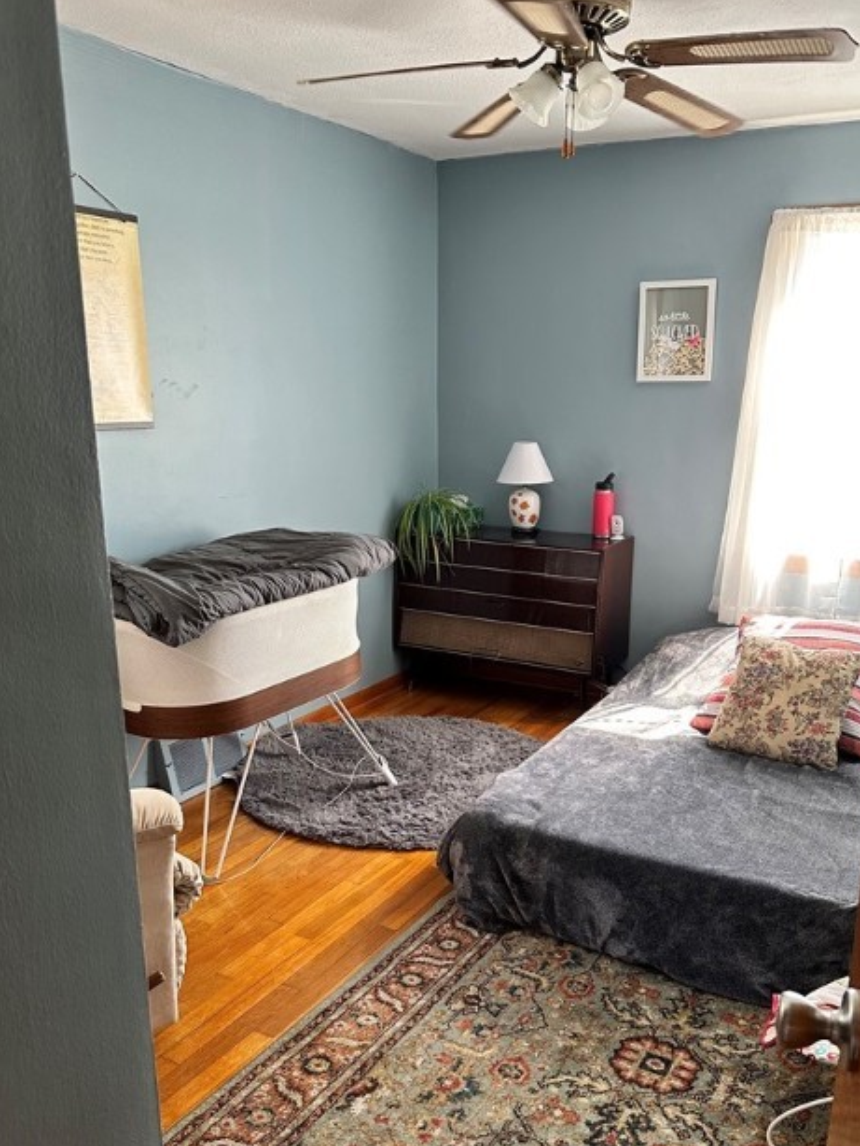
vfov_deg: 59.5
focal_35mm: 30
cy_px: 681
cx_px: 487
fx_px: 993
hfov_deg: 46.7
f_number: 1.78
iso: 200
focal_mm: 6.86
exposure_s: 1/121
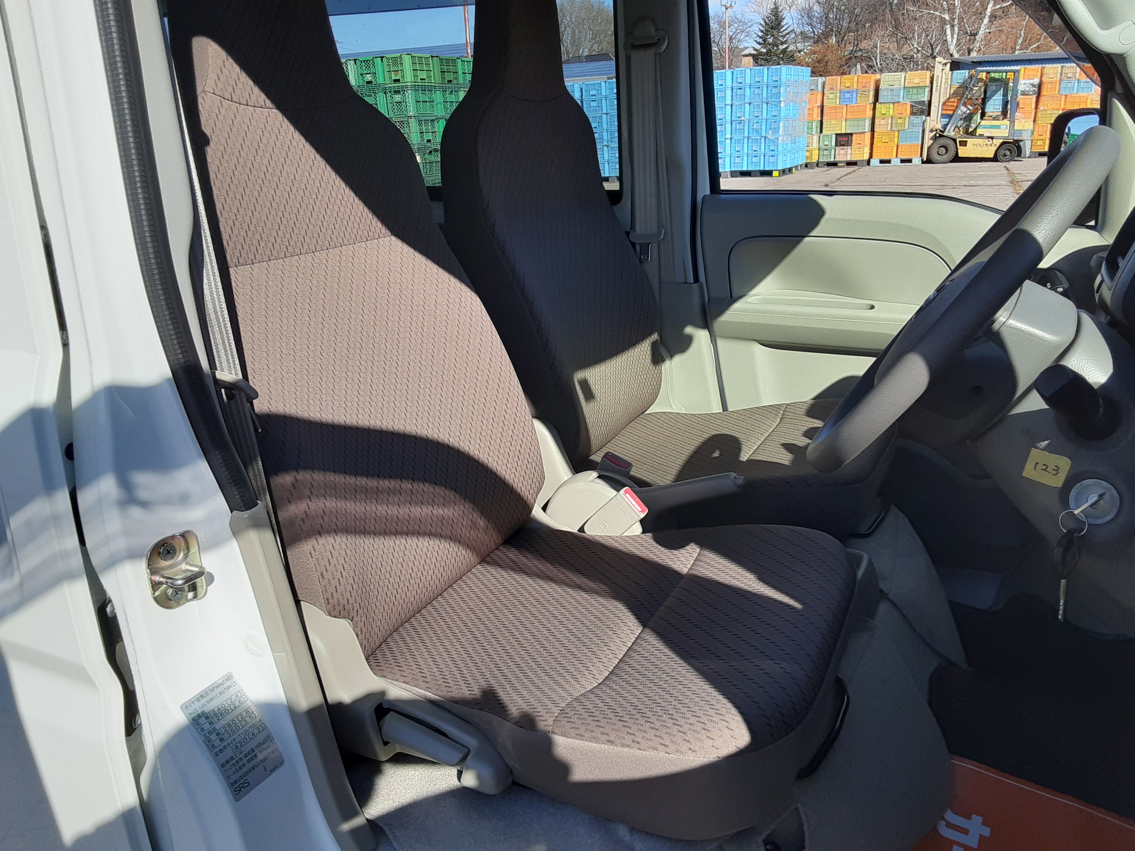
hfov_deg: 65.3
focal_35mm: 27
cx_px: 568
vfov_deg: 51.4
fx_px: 885
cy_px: 426
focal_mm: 2.91
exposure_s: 1/1333
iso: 40
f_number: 1.9
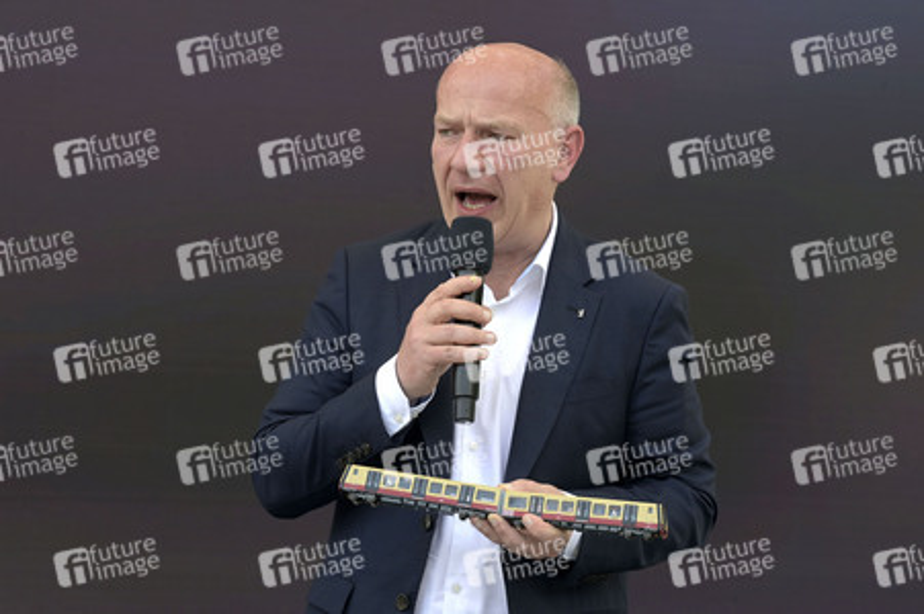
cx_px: 462
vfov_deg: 6.9
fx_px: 5129
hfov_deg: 10.3
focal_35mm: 200
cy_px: 307
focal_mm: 200
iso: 500
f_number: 8
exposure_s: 1/500
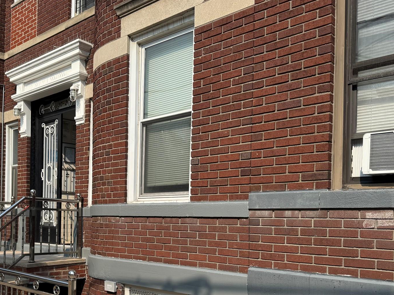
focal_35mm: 36
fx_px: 410
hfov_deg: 50.4
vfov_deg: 38.8
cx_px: 132
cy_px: 217
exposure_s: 1/4049
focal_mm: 6.76
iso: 80
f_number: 1.78
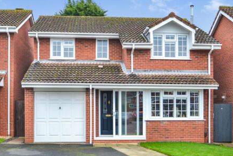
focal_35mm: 47
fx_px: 303
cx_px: 124
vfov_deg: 28.9
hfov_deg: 42.1
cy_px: 79
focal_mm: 21
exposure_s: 1/100
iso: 400
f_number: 5
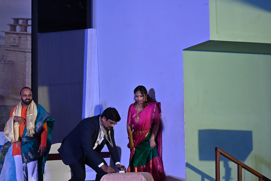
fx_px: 640
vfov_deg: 16.1
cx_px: 136
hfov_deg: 23.9
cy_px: 90
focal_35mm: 85
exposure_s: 1/250
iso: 1250
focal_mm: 85
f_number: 5.6
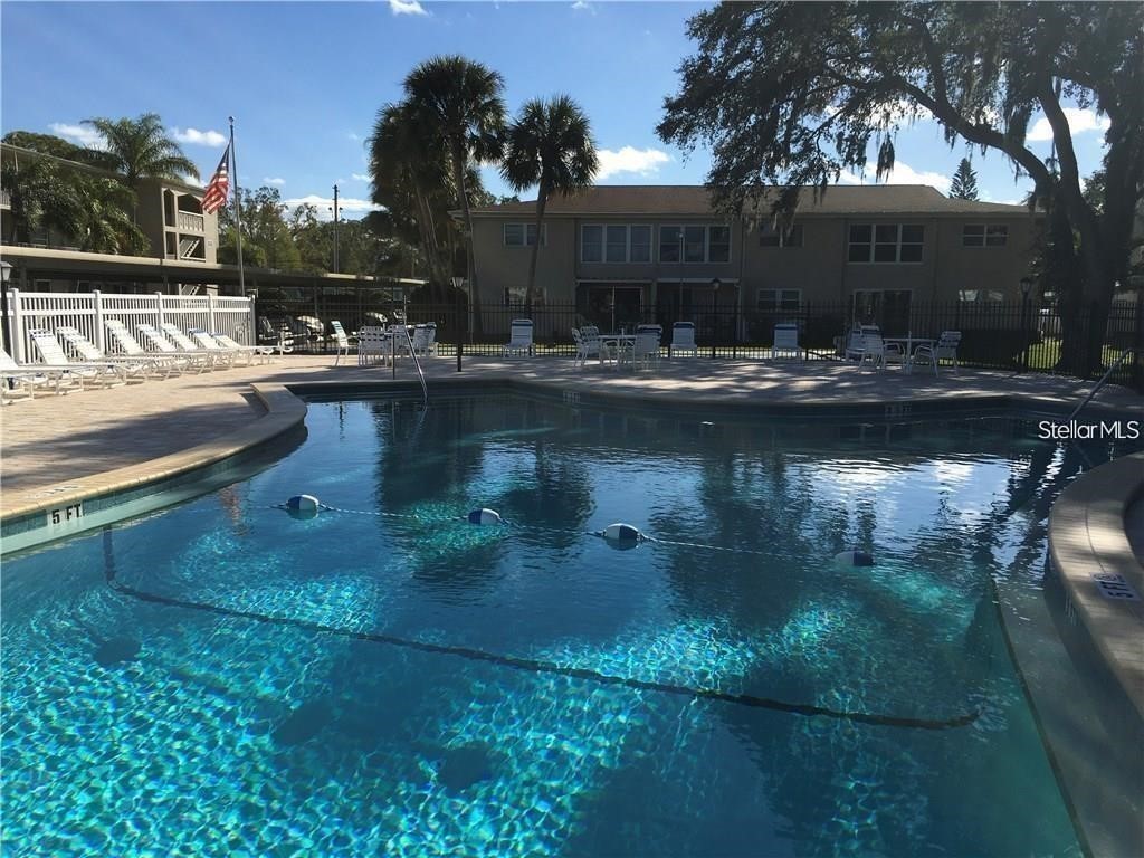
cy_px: 429
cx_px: 572
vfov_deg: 48.2
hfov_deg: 61.7
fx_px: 958
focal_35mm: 29
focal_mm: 4.15
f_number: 2.2
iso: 25
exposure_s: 1/2404
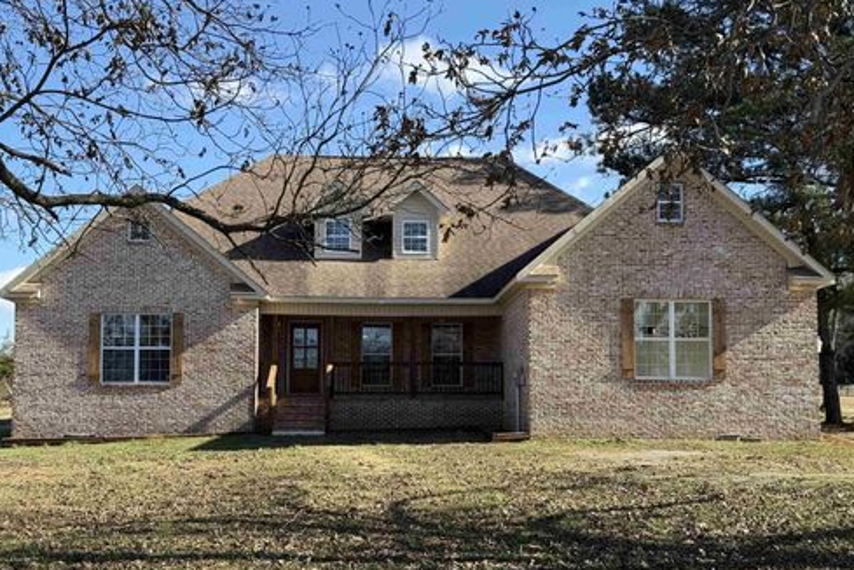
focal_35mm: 51
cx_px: 424
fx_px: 1210
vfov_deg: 26.5
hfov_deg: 38.9
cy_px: 314
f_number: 1.78
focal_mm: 6.76
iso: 80
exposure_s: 1/1980
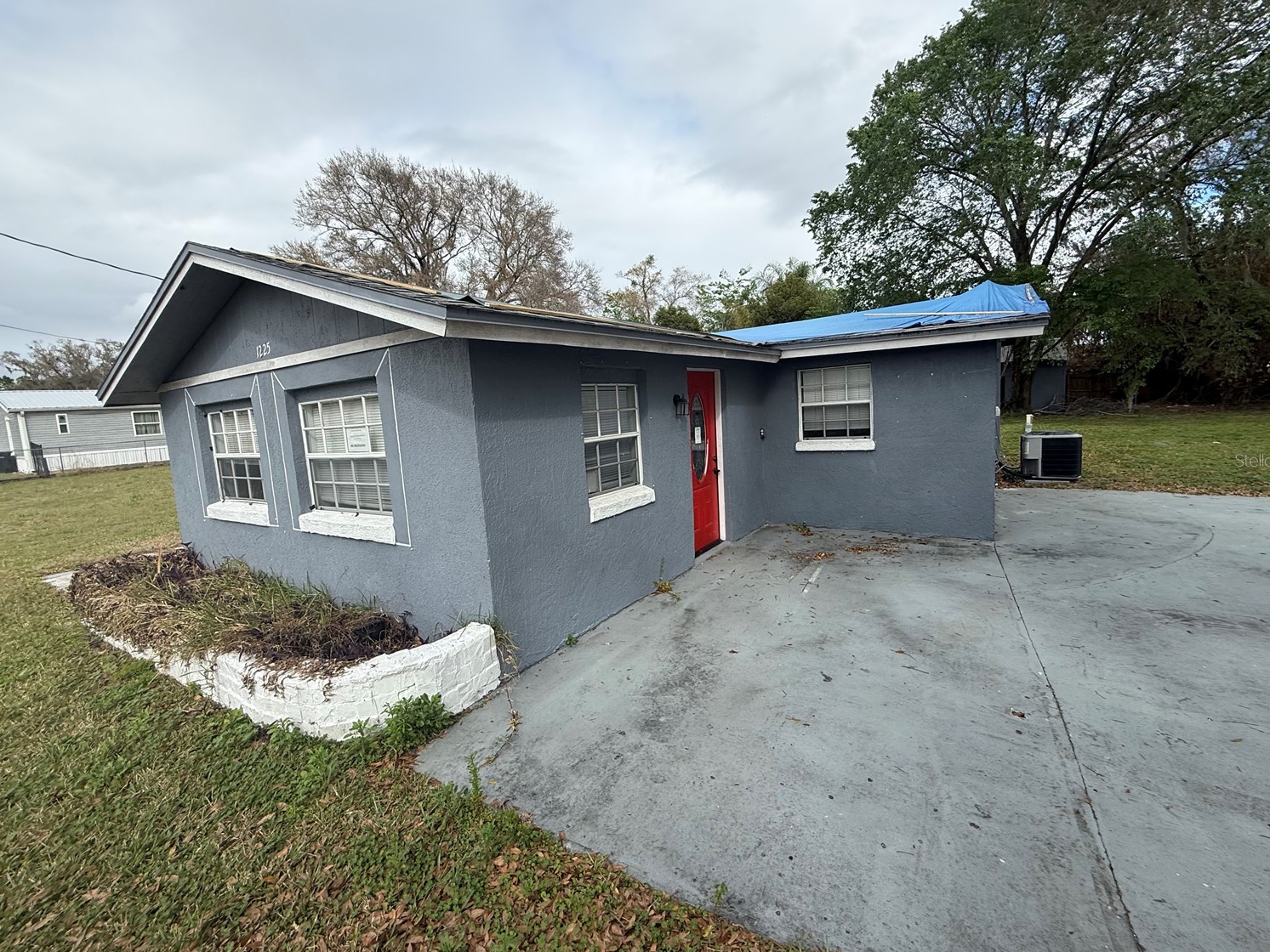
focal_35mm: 15
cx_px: 635
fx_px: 550
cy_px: 460
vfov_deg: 81.7
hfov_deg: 98.2
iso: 50
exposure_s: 1/1145
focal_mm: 2.22
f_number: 2.2
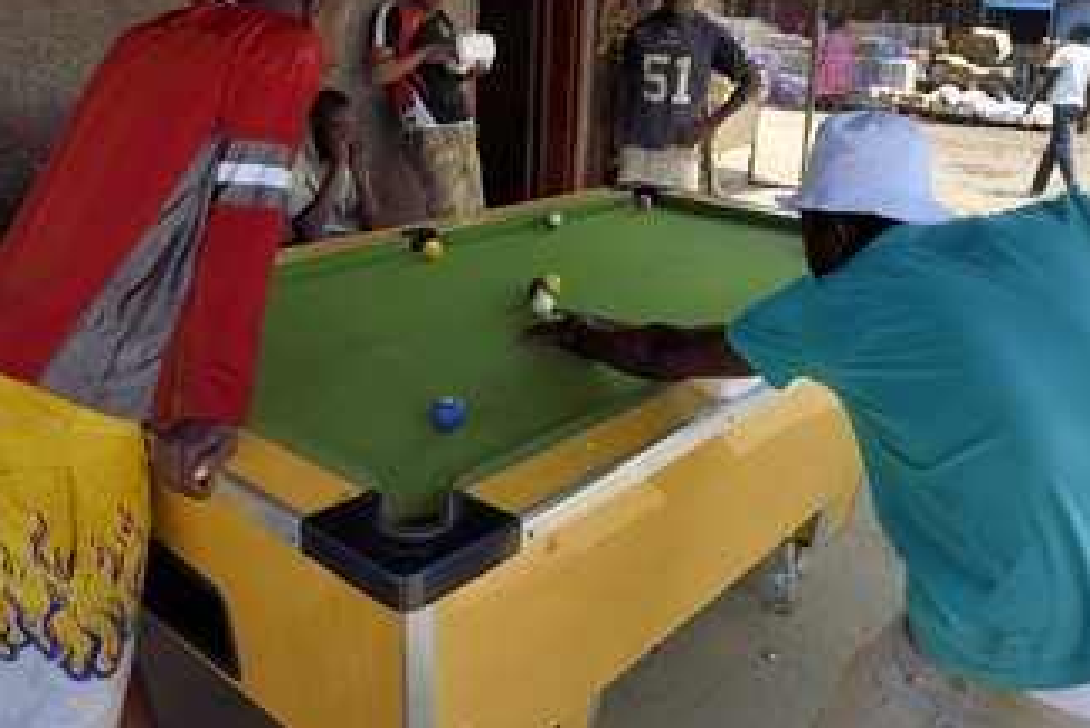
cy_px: 265
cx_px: 540
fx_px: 939
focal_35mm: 31
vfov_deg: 42.0
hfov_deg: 60.3
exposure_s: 1/200
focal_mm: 24
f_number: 6.3
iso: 200
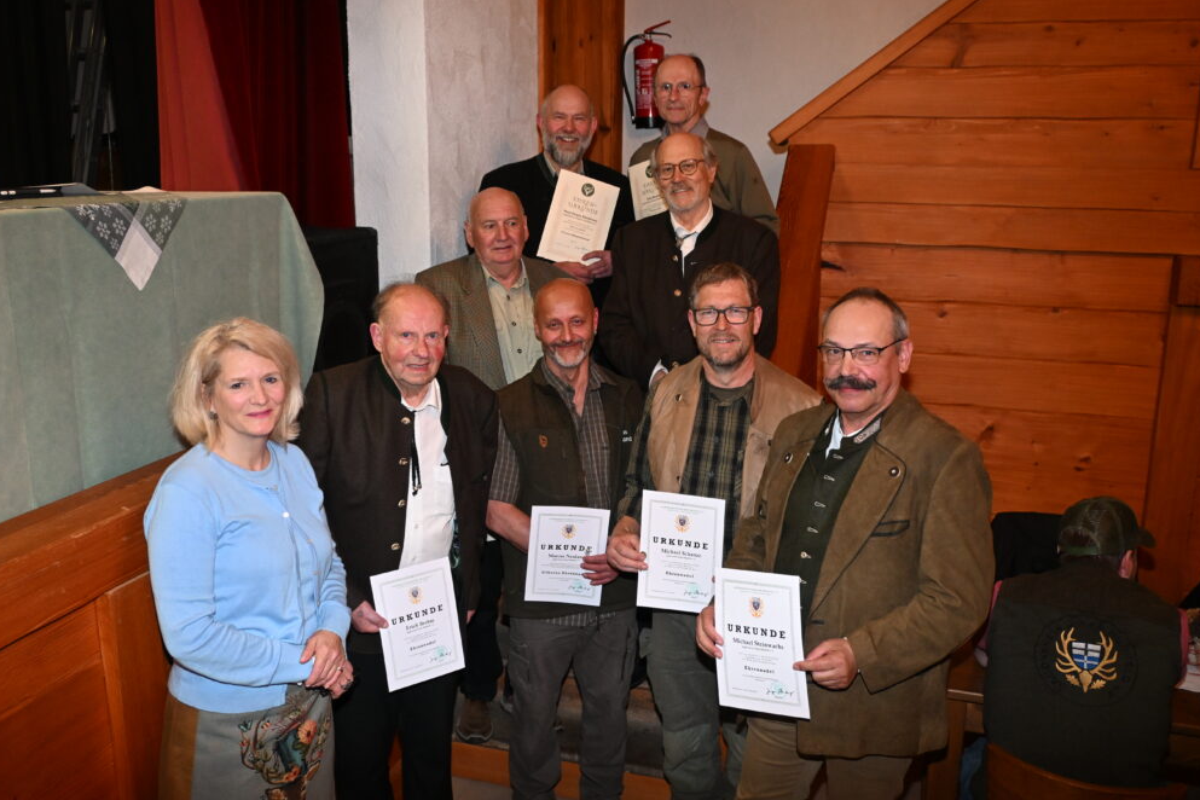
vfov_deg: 39.7
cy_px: 401
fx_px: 1109
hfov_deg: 56.8
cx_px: 587
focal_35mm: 33
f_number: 4
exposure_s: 1/30
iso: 1250
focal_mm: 21.5
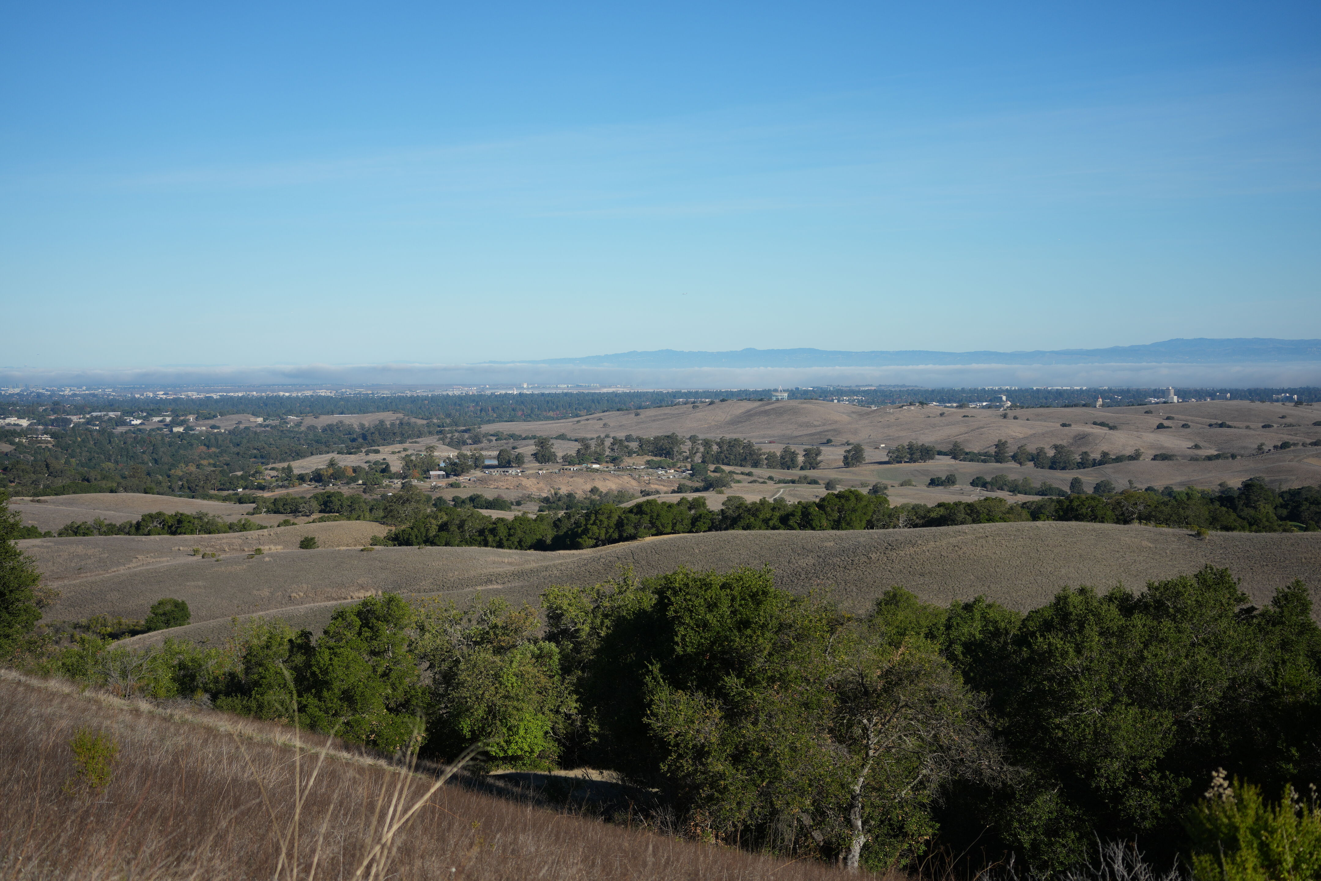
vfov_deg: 27.0
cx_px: 660
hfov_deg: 39.6
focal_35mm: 50
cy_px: 440
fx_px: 1835
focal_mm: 50
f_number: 4.5
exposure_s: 1/1600
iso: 160
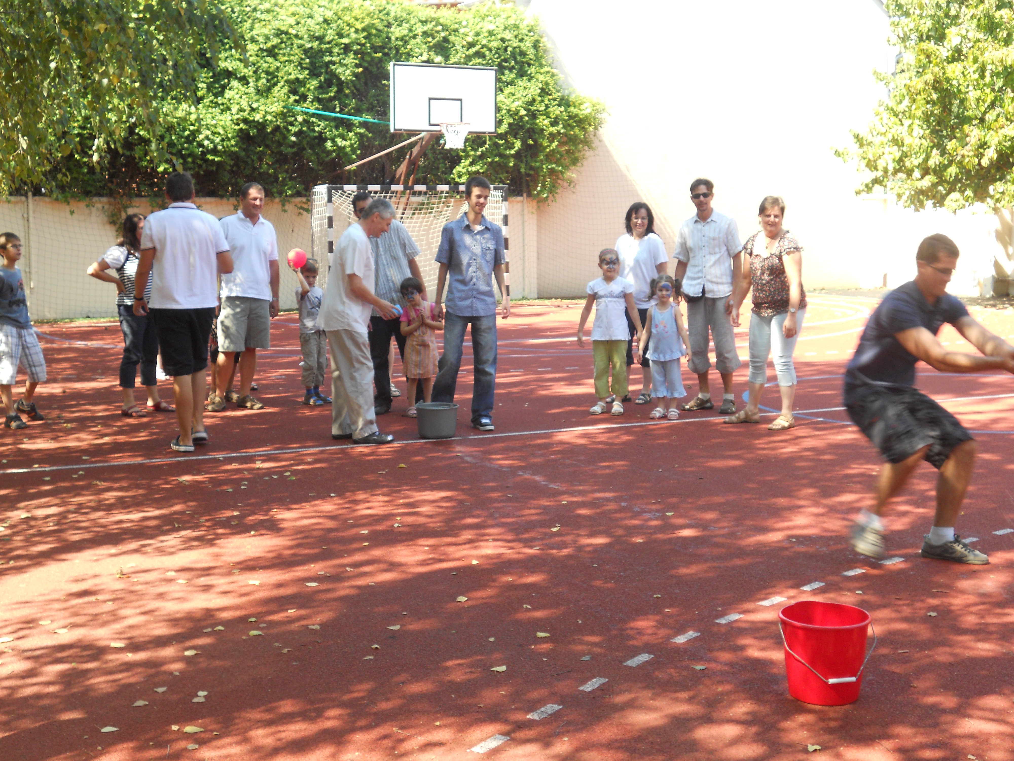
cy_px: 380
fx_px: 1347
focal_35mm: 46
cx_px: 507
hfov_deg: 41.2
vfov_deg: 31.5
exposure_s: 1/80
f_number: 4.3
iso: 80
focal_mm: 8.2
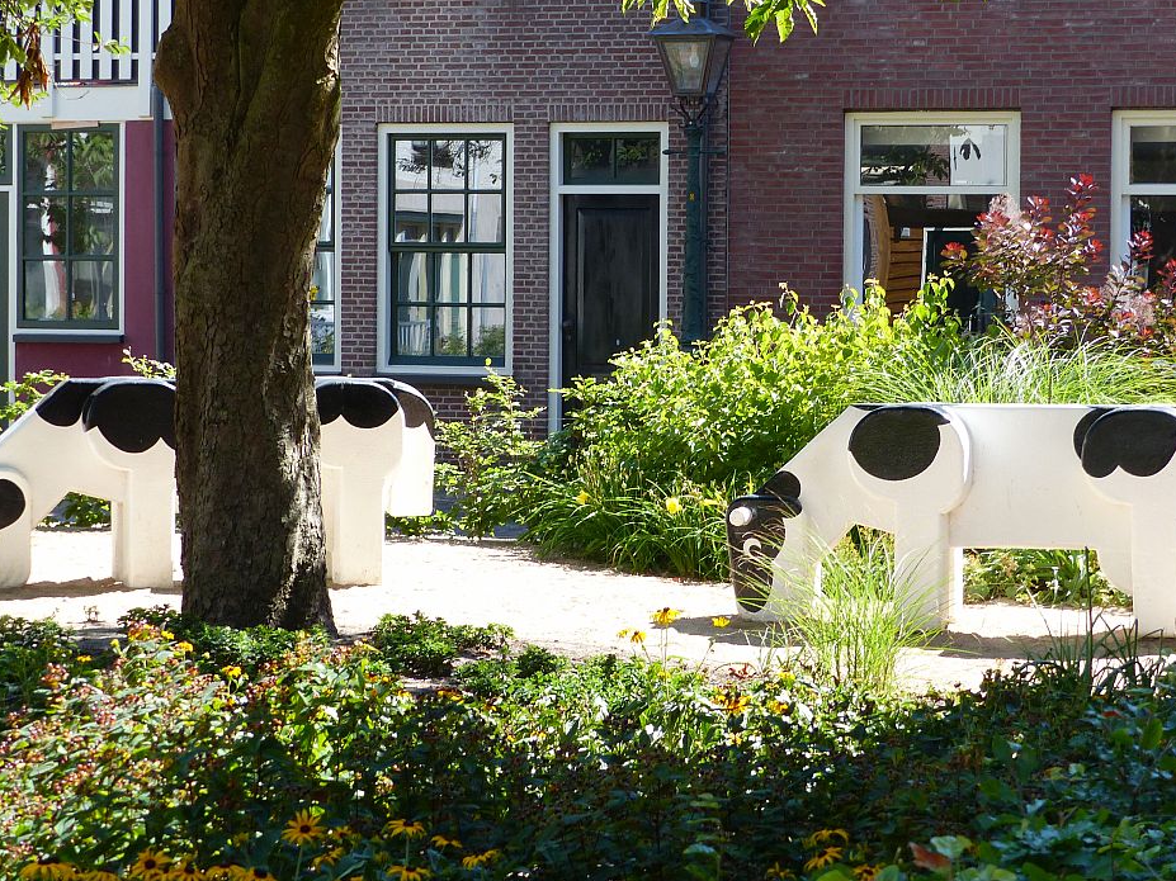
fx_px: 3431
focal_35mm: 101
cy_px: 336
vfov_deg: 14.6
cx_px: 615
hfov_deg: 19.4
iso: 100
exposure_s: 1/200
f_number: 4
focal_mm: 14
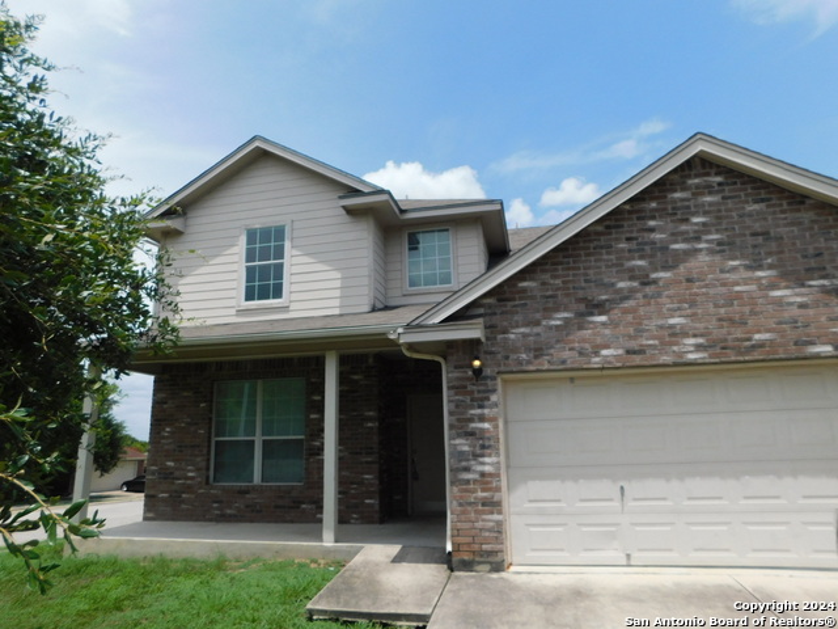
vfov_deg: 58.9
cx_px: 419
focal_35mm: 23
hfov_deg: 73.9
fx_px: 557
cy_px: 314
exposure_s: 1/640
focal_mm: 4
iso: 125
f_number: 6
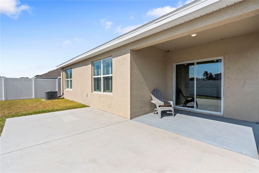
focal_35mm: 16
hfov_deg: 96.7
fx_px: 115
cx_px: 130
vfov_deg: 73.7
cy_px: 86
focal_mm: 16
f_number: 8
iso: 250
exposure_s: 1/1000
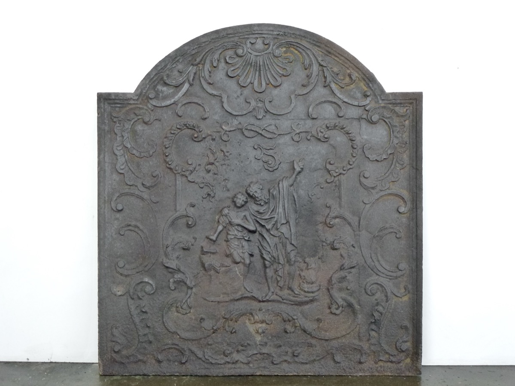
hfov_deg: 49.0
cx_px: 258
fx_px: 565
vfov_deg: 37.7
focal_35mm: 38
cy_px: 193
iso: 320
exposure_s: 1/80
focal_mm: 6.8
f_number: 3.8
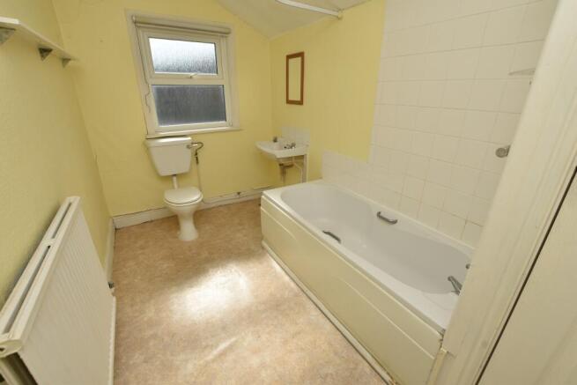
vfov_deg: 77.4
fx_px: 240
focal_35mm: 15
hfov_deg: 100.4
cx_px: 288
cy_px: 192
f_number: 8
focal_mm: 10
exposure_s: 1/250
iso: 100
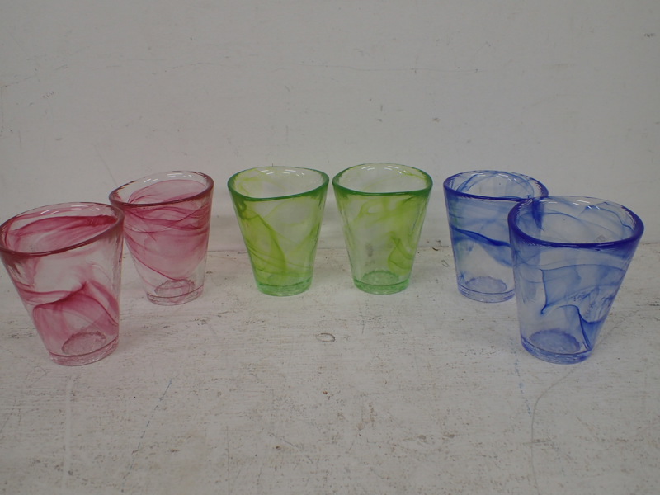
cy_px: 248
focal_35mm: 30
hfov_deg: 60.0
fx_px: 572
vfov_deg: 46.8
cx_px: 330
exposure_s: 1/125
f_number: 2.3
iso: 160
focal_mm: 5.5
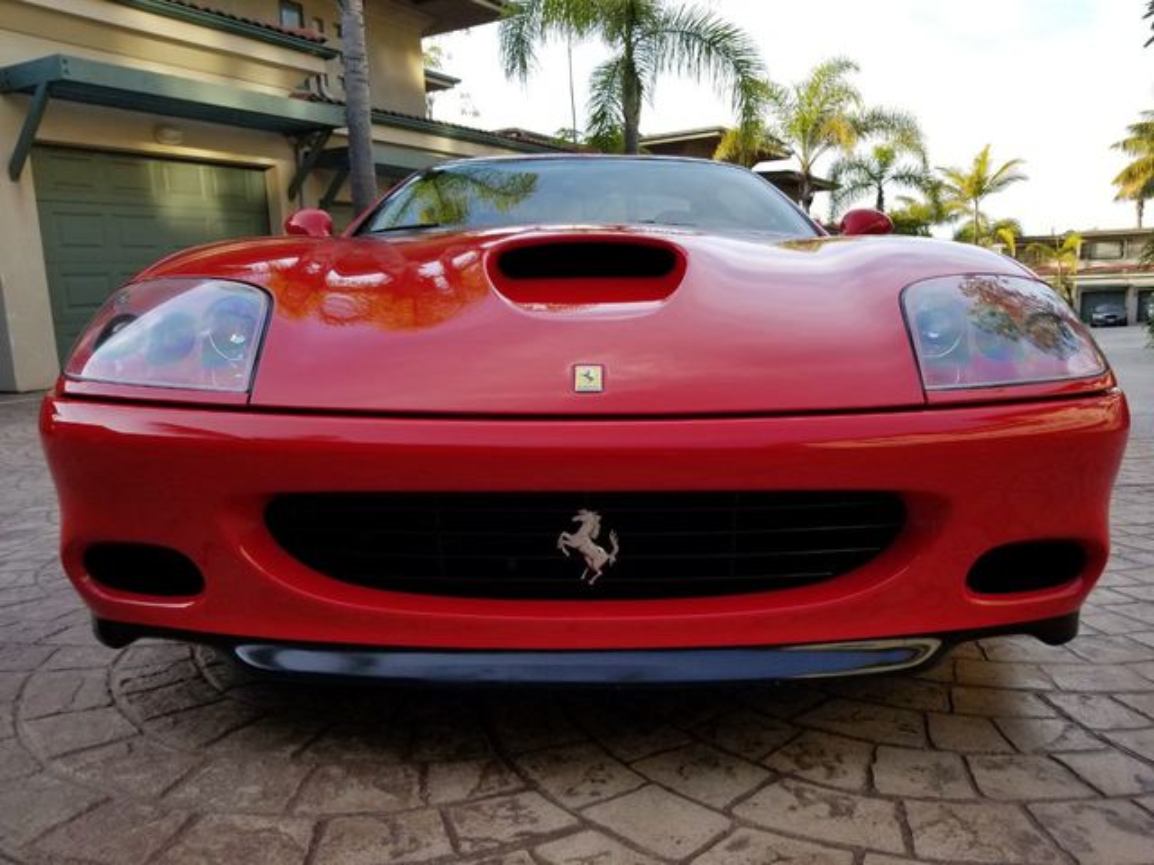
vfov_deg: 53.1
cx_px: 577
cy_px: 432
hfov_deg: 67.3
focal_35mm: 26
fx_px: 867
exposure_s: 1/520
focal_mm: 4.3
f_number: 1.7
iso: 50
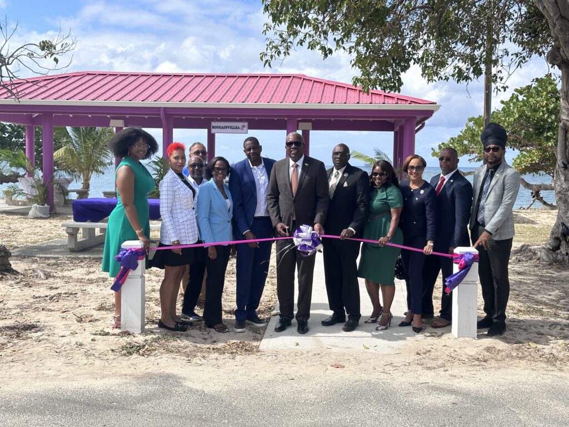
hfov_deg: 39.7
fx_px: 789
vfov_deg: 30.3
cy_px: 214
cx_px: 284
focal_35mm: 48
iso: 64
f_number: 1.78
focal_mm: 6.86
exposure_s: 1/3597
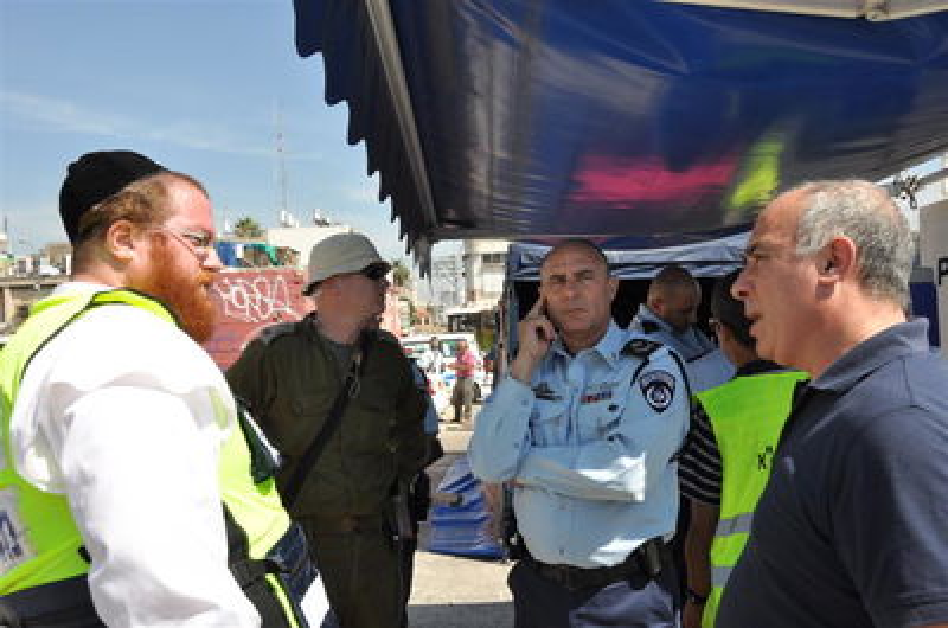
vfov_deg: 39.8
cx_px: 474
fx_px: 867
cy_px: 314
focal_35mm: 33
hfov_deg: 57.3
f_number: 10
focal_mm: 22
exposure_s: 1/400
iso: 200
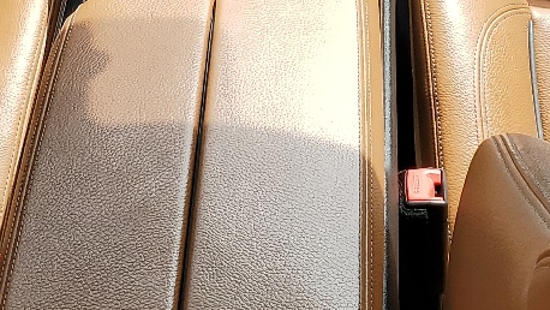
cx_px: 217
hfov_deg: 21.5
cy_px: -138
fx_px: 1444
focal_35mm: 99
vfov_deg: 11.8
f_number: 1.5
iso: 50
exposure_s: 1/1000
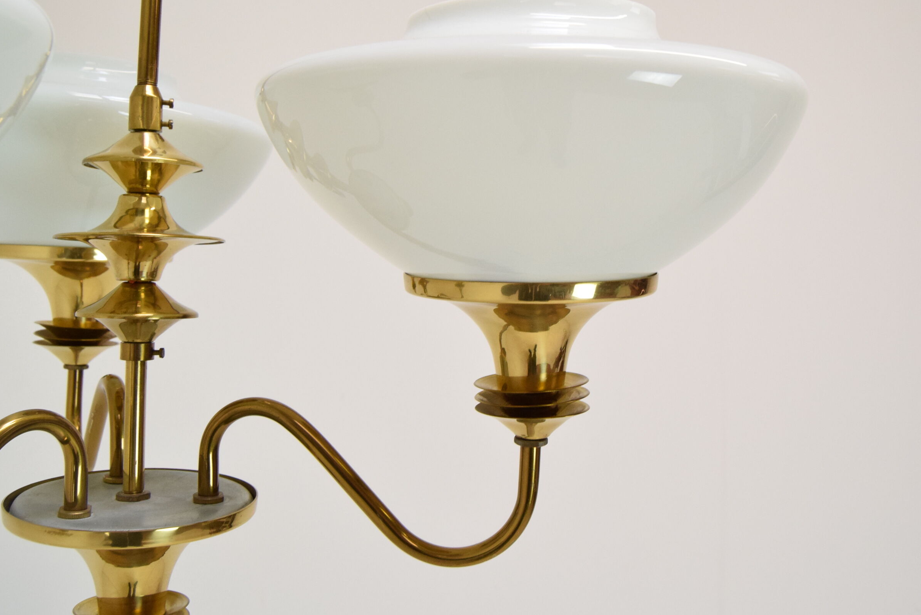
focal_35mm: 36
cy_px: 255
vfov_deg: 37.2
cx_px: 530
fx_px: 912
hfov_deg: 53.4
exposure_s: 1/250
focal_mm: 19
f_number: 8
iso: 1600
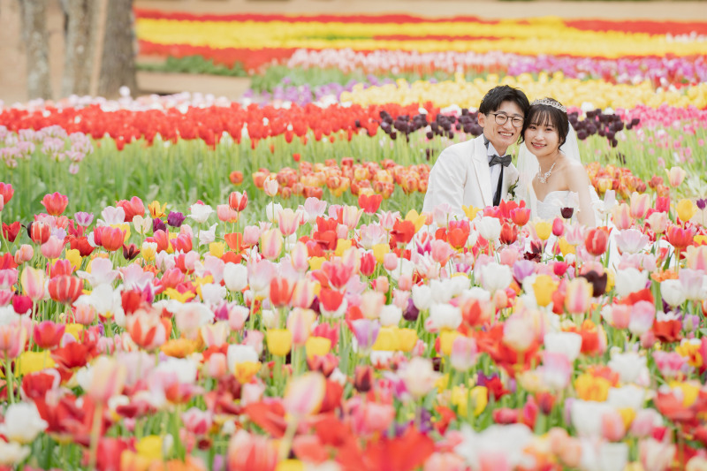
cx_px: 354
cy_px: 236
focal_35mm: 180
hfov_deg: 11.4
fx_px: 3534
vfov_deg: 7.6
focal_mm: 180
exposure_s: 1/200
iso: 200
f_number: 5
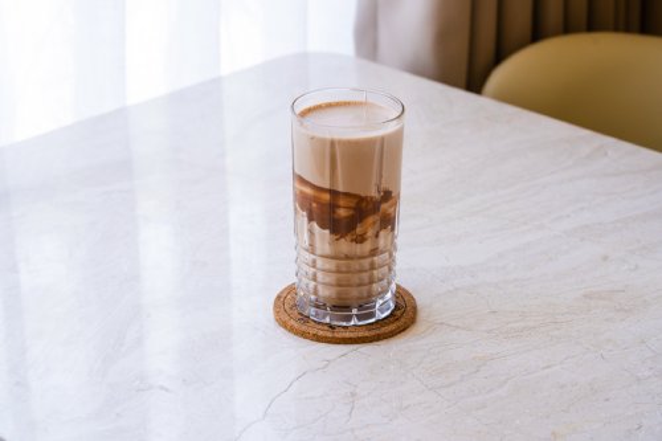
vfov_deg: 15.2
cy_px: 220
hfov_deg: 22.6
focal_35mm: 90
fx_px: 1654
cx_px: 331
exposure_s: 1/100
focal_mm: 90
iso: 1000
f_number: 8
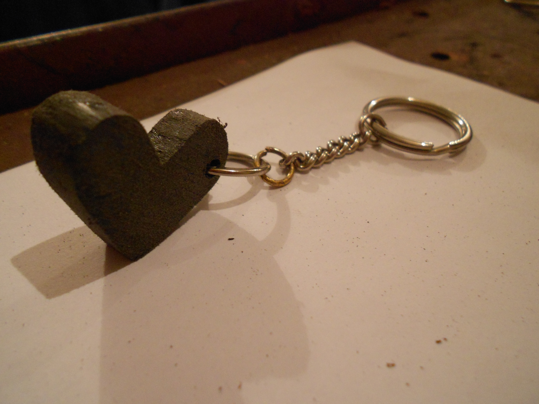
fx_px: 405
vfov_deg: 53.1
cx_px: 270
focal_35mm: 26
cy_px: 202
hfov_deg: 67.3
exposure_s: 1/13
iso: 400
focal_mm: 4.6
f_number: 3.2
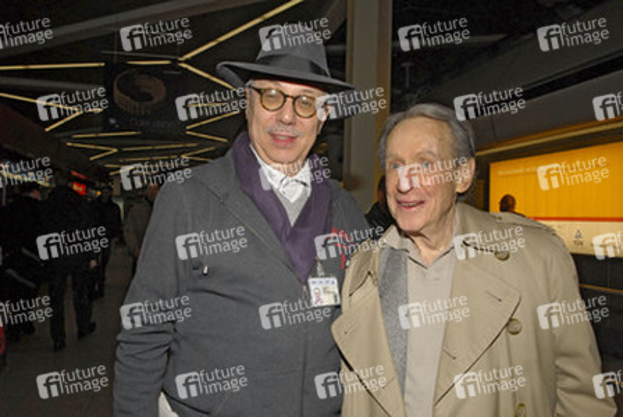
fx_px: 520
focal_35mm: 30
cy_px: 208
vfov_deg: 43.7
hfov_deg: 61.9
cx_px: 312
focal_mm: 20
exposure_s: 1/80
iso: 400
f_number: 10
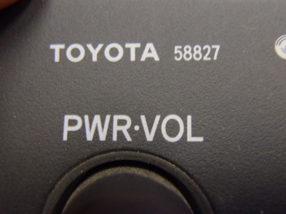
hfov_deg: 50.1
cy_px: 107
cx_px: 143
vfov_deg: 38.7
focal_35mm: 37
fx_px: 306
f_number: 4.7
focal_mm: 6.64
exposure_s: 1/4
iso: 250
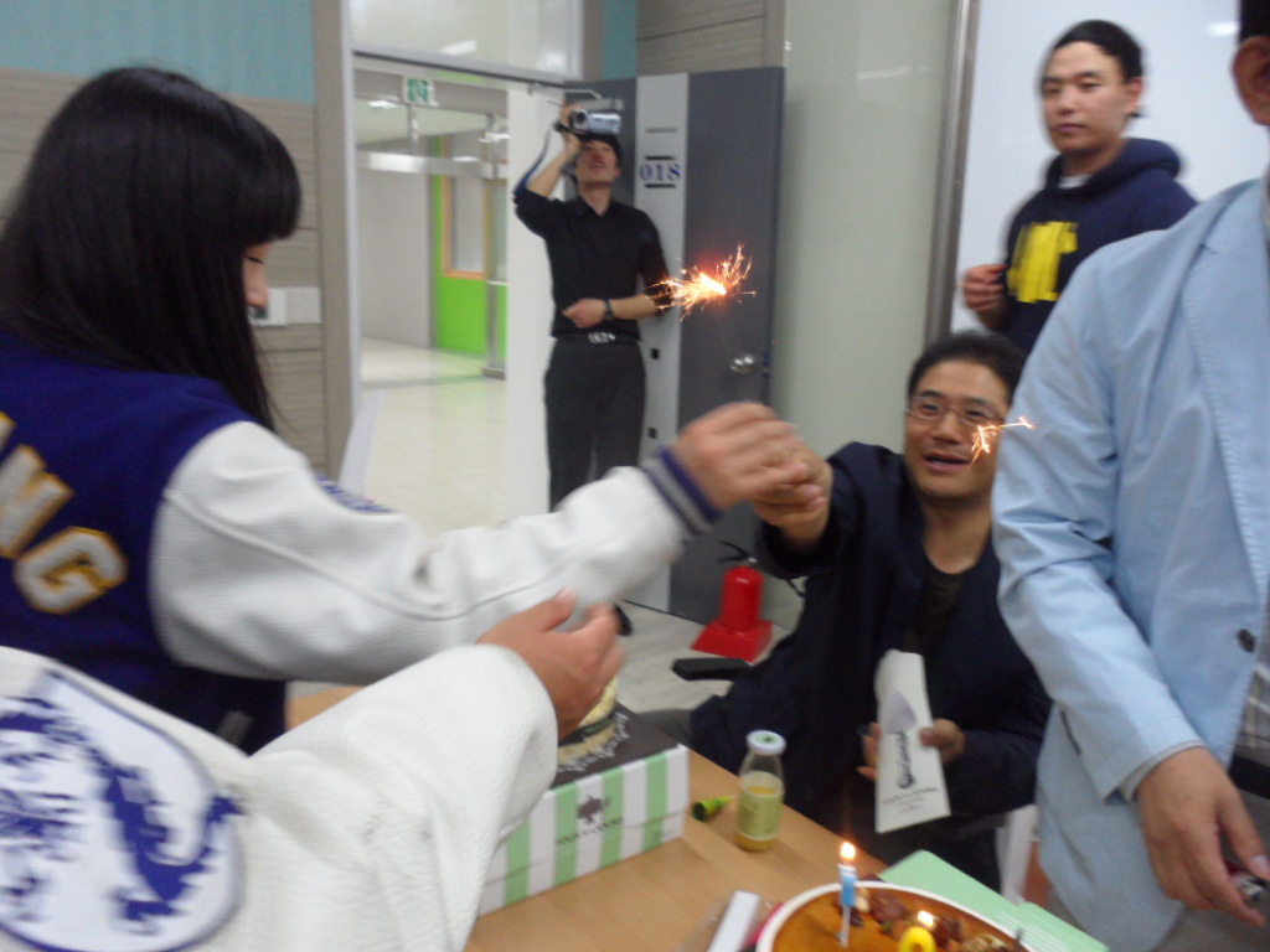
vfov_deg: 53.1
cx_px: 635
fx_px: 954
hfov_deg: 67.3
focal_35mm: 26
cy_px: 476
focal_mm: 4.9
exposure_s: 1/30
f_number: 3.3
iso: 240
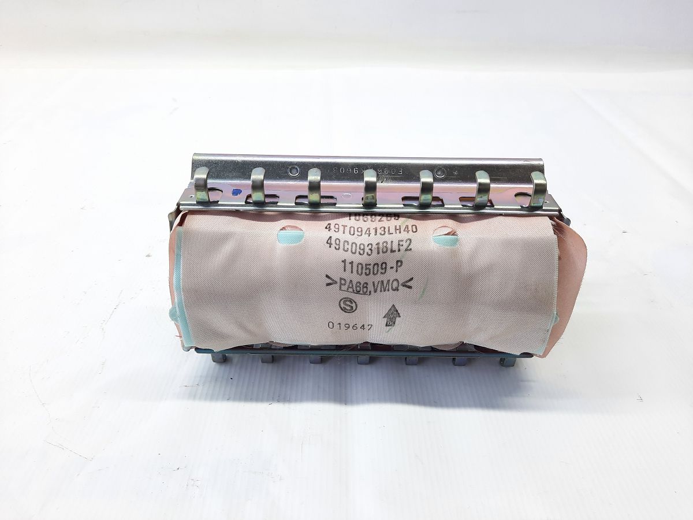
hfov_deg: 69.4
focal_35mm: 25
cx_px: 346
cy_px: 260
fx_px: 500
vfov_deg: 54.9
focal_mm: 4.6
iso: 80
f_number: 2
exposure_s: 1/50
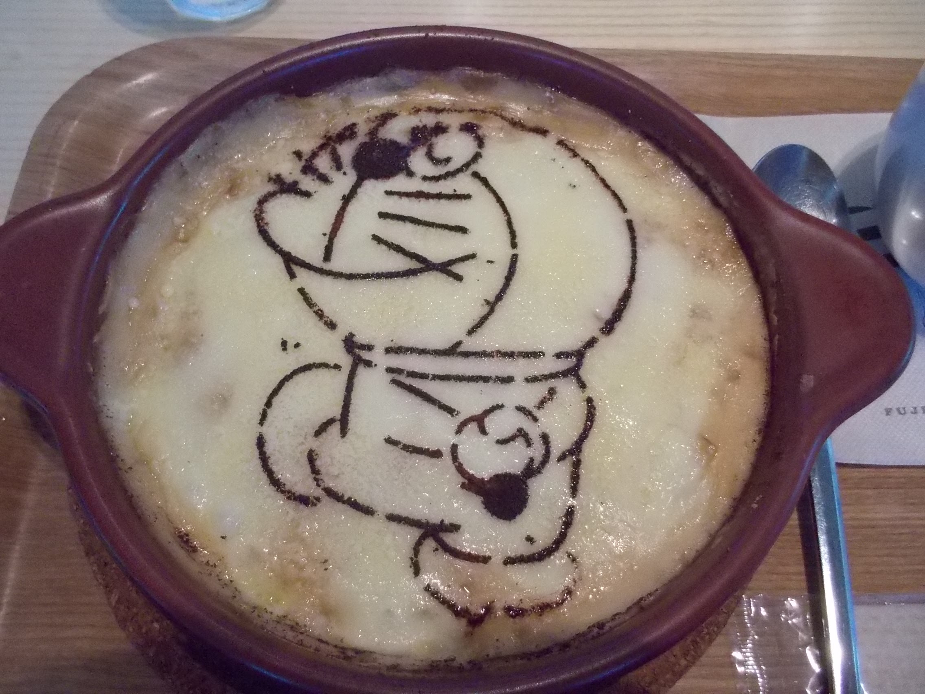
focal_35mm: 29
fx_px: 775
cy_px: 347
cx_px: 462
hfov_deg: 61.7
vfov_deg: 48.2
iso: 500
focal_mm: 4.1
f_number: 3.3
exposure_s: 1/125
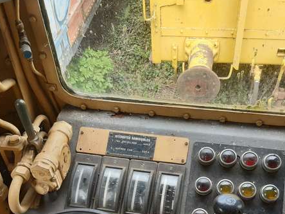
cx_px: 155
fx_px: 370
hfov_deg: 42.0
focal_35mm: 45
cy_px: 181
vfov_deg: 31.1
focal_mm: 3.92
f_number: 1.7
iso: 40
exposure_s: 1/127
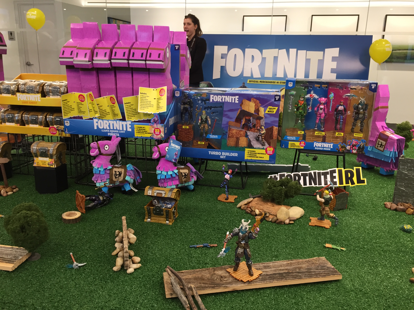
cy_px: 155
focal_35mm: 29
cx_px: 207
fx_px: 347
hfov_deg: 61.7
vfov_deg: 48.2
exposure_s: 1/30
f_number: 2.2
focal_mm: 4.15
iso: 64
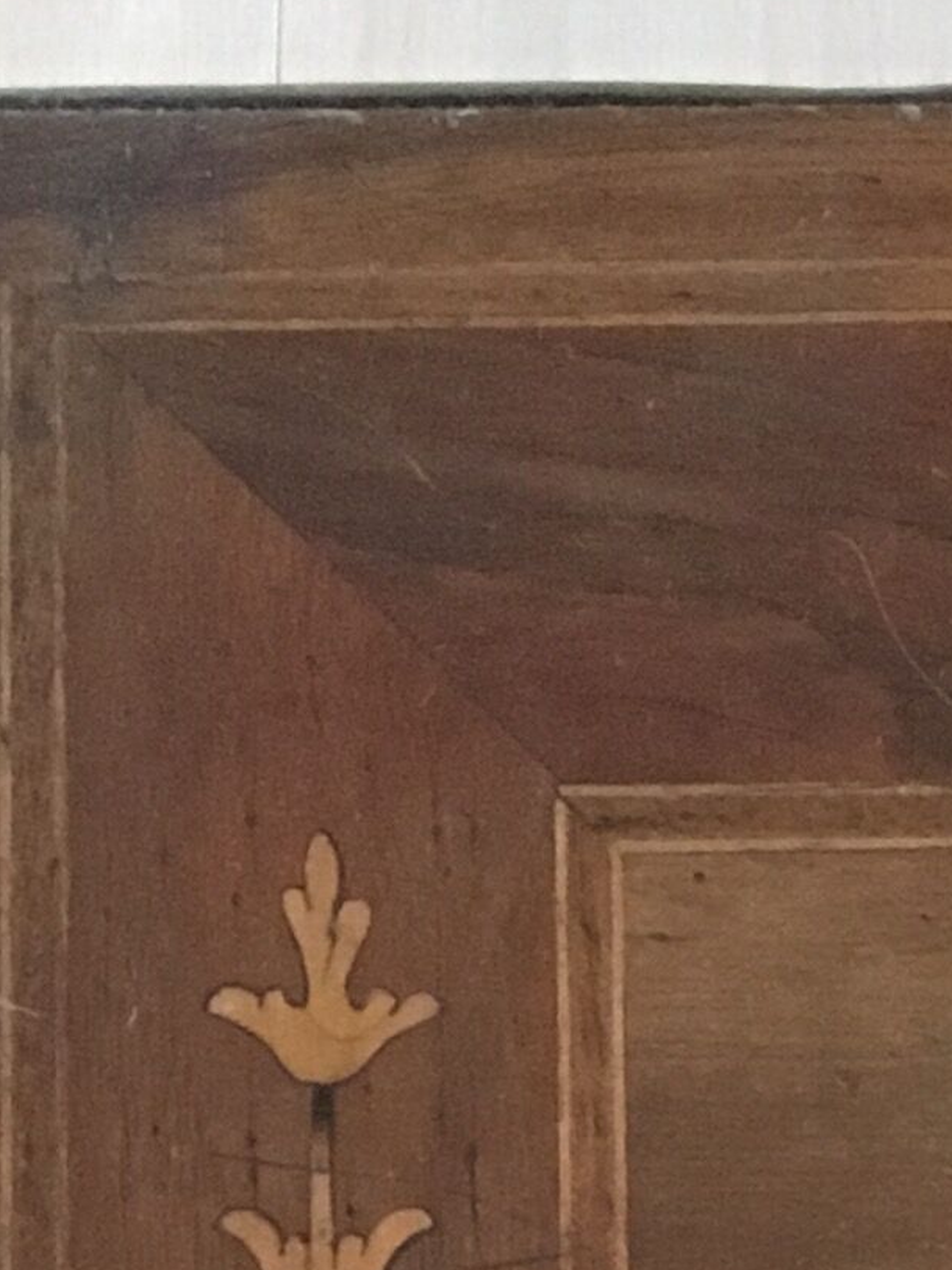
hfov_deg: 9.8
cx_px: 1657
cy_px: 2739
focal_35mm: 144
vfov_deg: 11.9
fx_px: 5280
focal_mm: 4.15
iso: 200
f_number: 2.2
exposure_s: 1/25
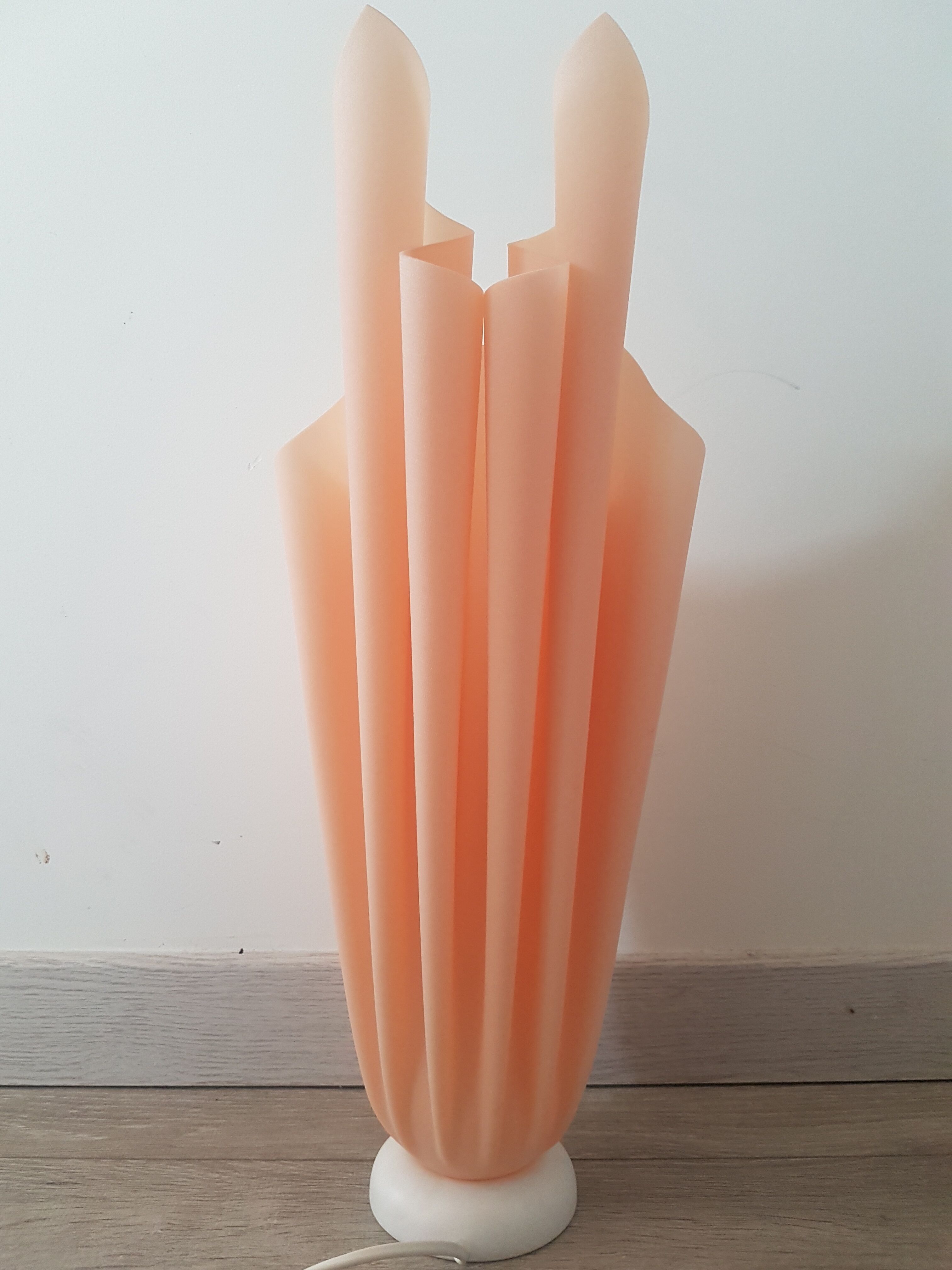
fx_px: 953
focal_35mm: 26
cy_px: 635
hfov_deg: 53.1
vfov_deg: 67.3
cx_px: 476
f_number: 1.7
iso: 160
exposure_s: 1/60
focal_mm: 4.2
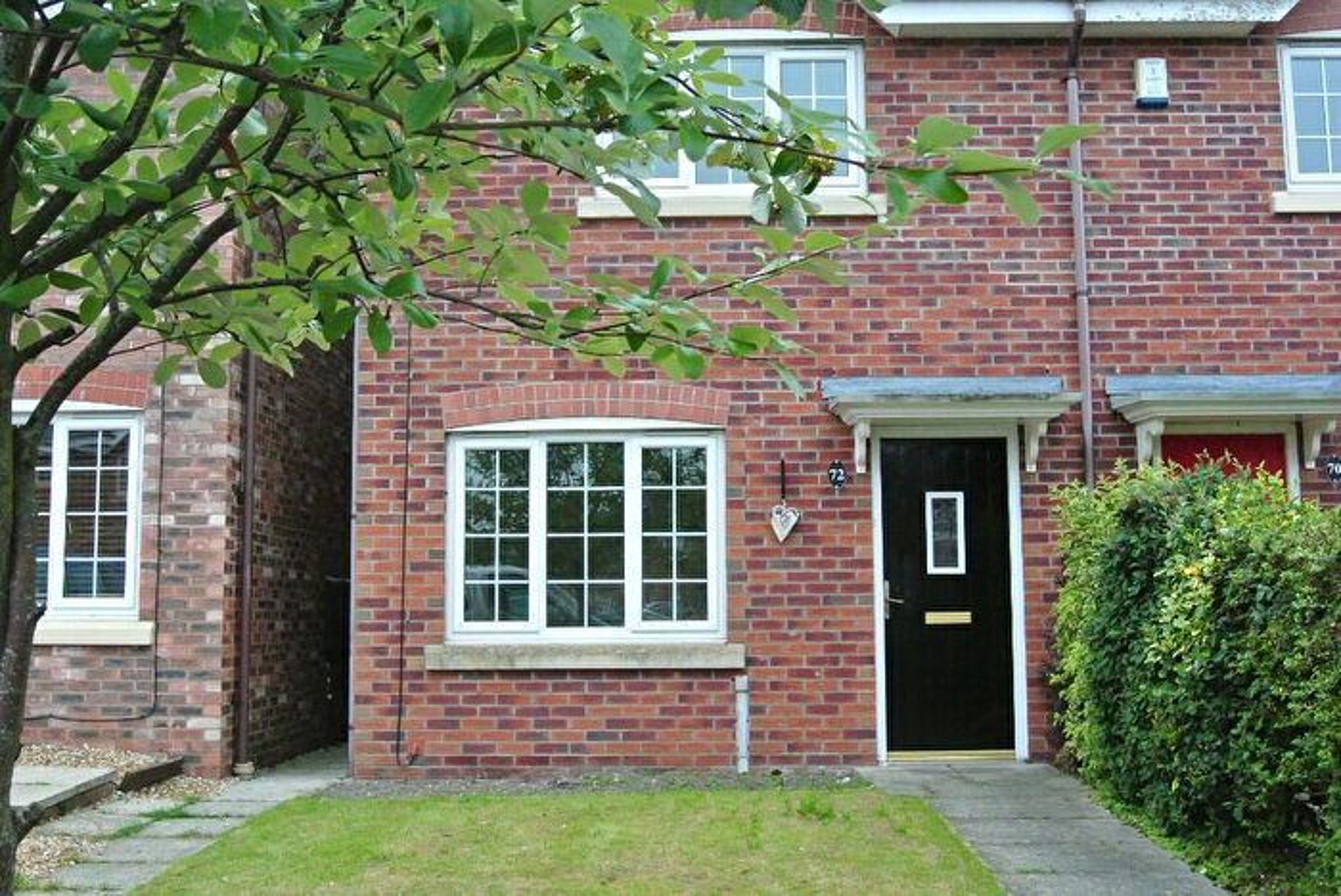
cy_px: 448
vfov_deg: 33.5
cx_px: 670
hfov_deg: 48.4
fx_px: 1491
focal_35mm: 40
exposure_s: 1/500
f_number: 4.2
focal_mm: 15
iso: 1600
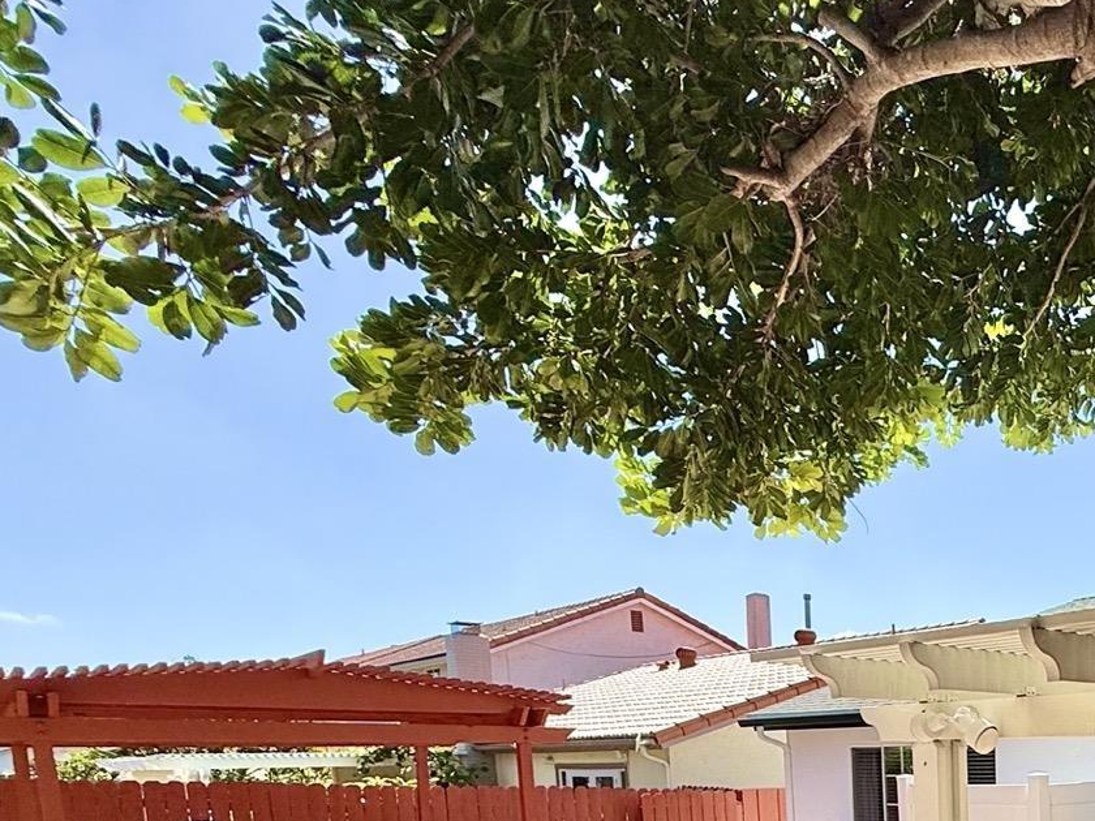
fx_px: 1012
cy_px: 882
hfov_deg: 46.3
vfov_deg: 37.6
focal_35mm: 32
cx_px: 1126
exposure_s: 1/2092
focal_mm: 2.22
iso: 50
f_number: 2.2
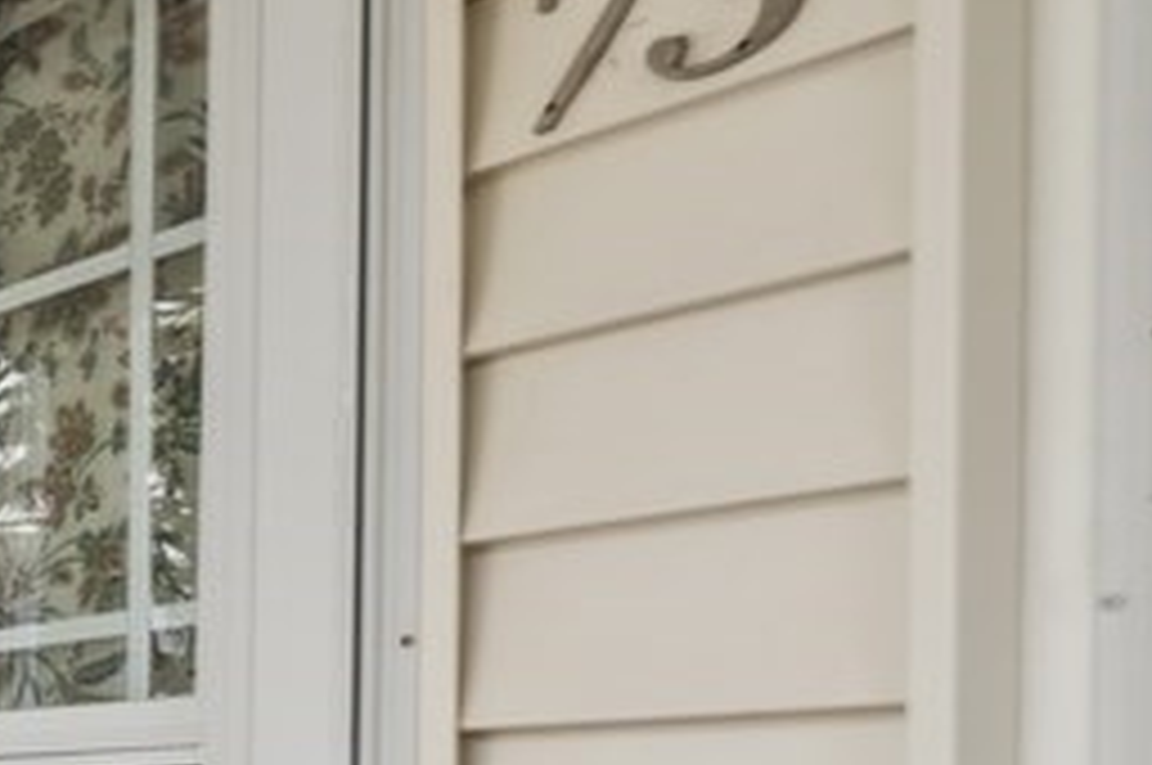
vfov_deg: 22.8
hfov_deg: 19.4
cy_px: 835
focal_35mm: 56
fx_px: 1790
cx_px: -1148
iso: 100
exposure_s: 1/60
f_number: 8
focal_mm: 14
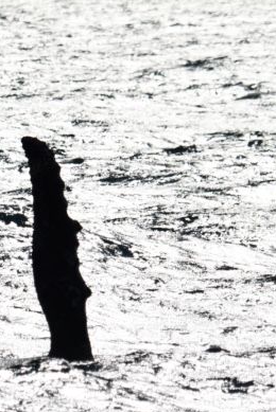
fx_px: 9194
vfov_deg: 2.6
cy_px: 206
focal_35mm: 801
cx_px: 49
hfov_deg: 1.7
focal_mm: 390
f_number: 6
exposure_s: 1/8000
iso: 220
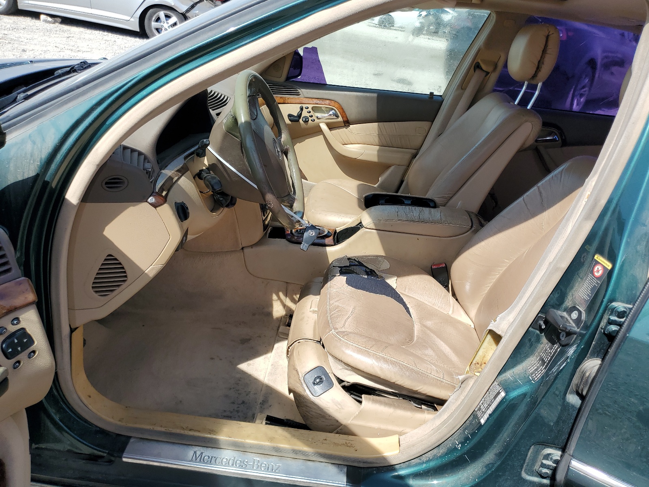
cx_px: 324
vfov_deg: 53.1
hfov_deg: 67.3
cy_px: 244
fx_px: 487
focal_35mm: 26
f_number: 1.5
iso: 50
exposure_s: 1/1667
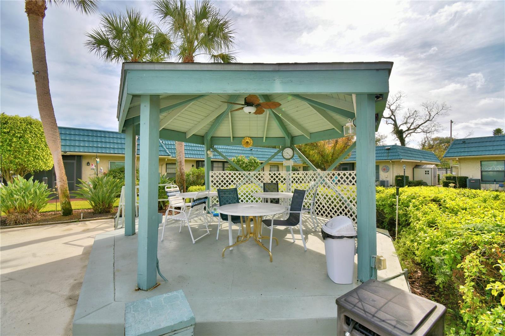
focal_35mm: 15
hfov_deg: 100.4
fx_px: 210
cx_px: 252
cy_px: 168
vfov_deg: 77.3
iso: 100
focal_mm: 10
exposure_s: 1/250
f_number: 11
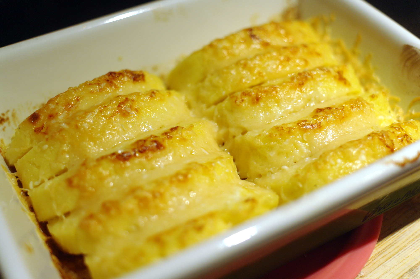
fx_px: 536
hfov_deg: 42.8
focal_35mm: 46
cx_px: 210
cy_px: 140
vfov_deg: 29.2
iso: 200
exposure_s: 1/80
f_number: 2.2
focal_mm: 30
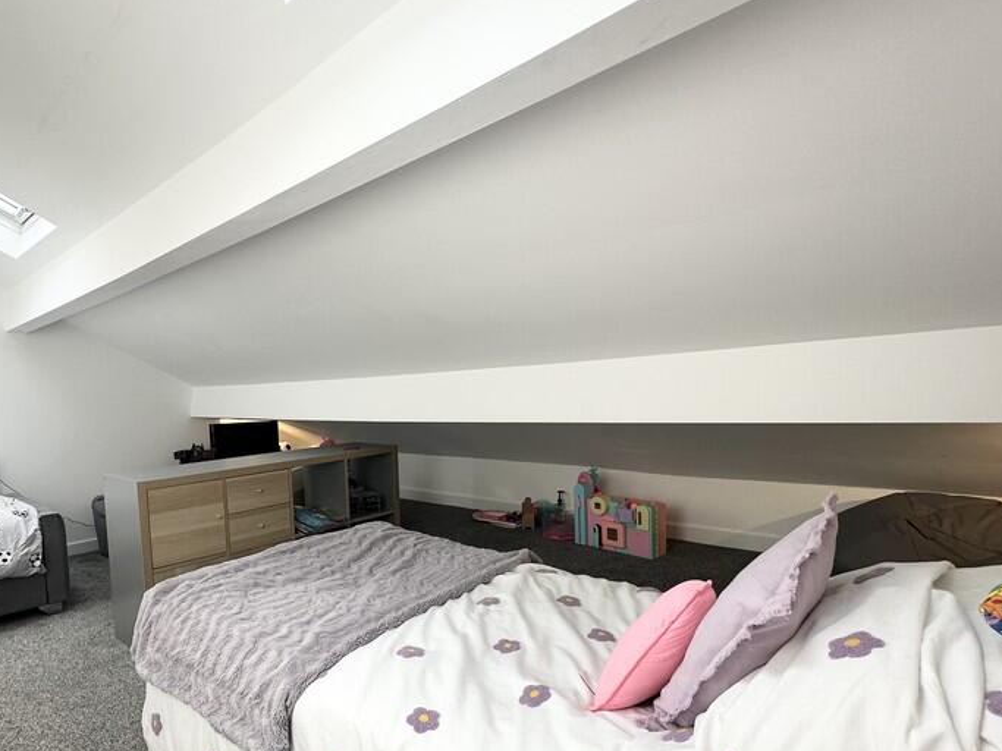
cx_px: 414
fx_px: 608
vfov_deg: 63.0
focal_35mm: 21
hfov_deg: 78.3
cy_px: 439
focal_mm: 2.22
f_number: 2.2
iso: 50
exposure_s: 1/100
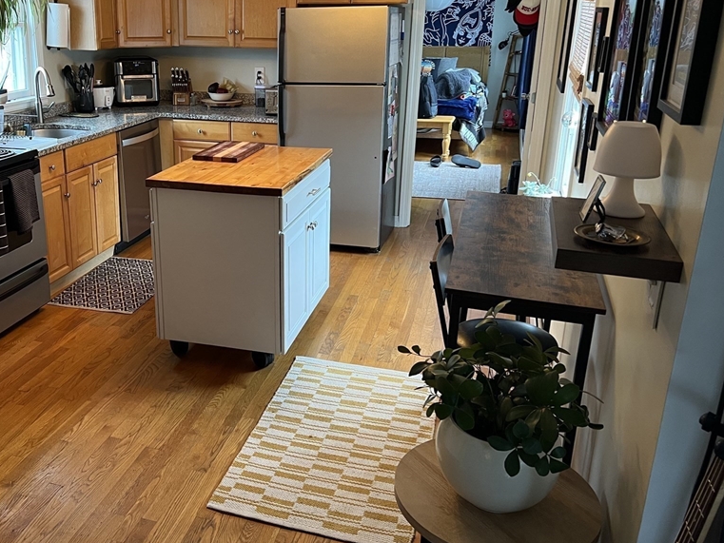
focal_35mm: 35
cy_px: 223
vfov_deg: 40.6
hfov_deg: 51.8
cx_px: 250
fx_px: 732
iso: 160
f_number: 1.5
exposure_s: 1/60
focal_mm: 5.7
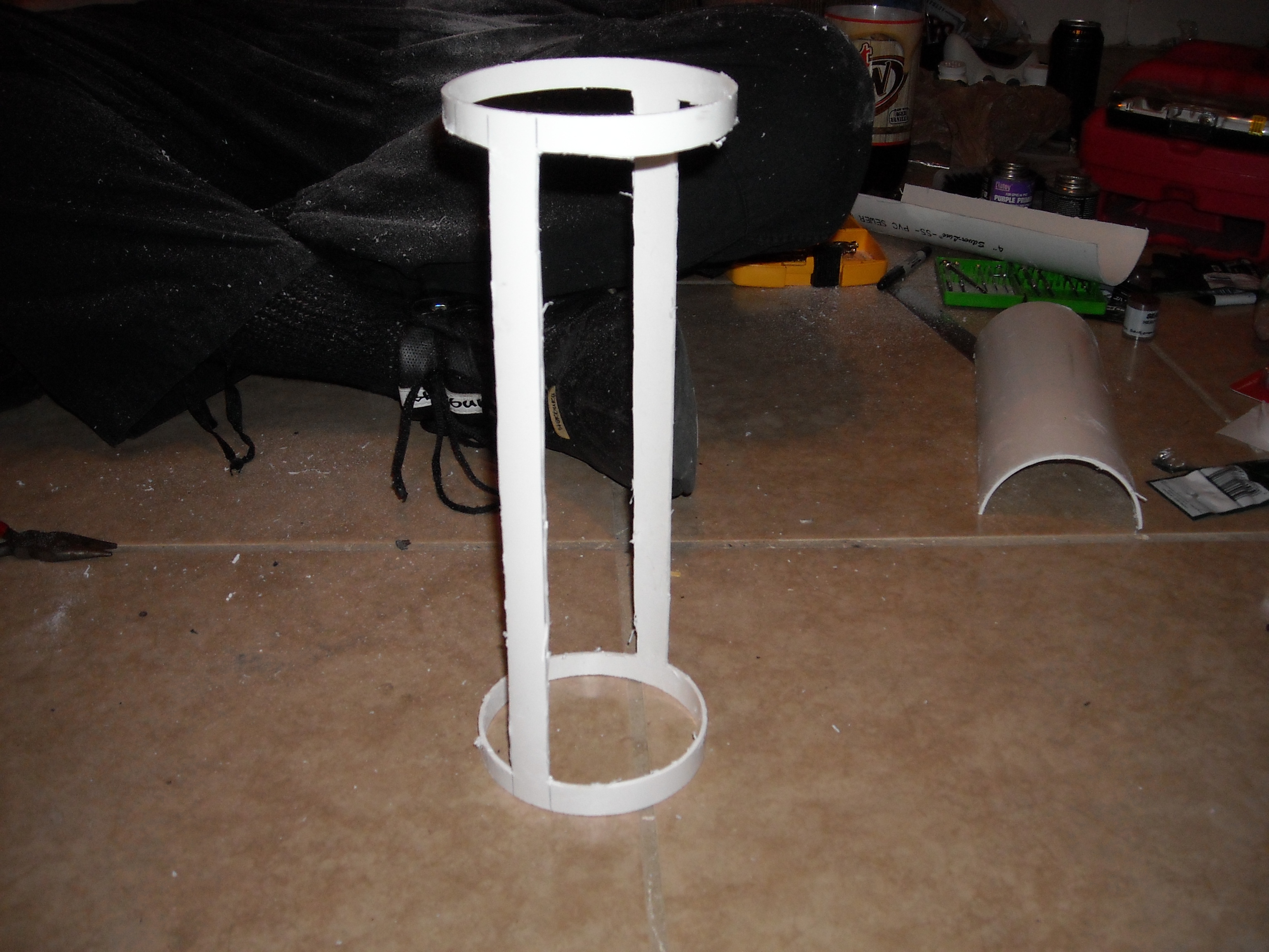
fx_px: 1283
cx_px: 634
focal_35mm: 35
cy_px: 476
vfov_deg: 40.7
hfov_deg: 52.6
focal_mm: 5.7
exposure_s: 1/60
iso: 200
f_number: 2.8
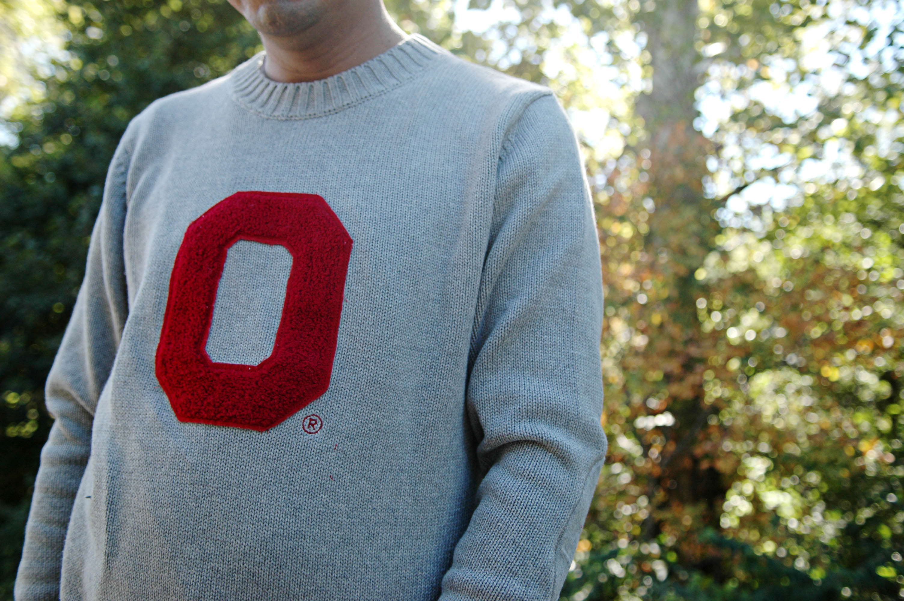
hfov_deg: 57.3
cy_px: 300
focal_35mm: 33
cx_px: 452
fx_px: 828
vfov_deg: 39.9
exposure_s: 1/400
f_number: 2.8
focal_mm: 22
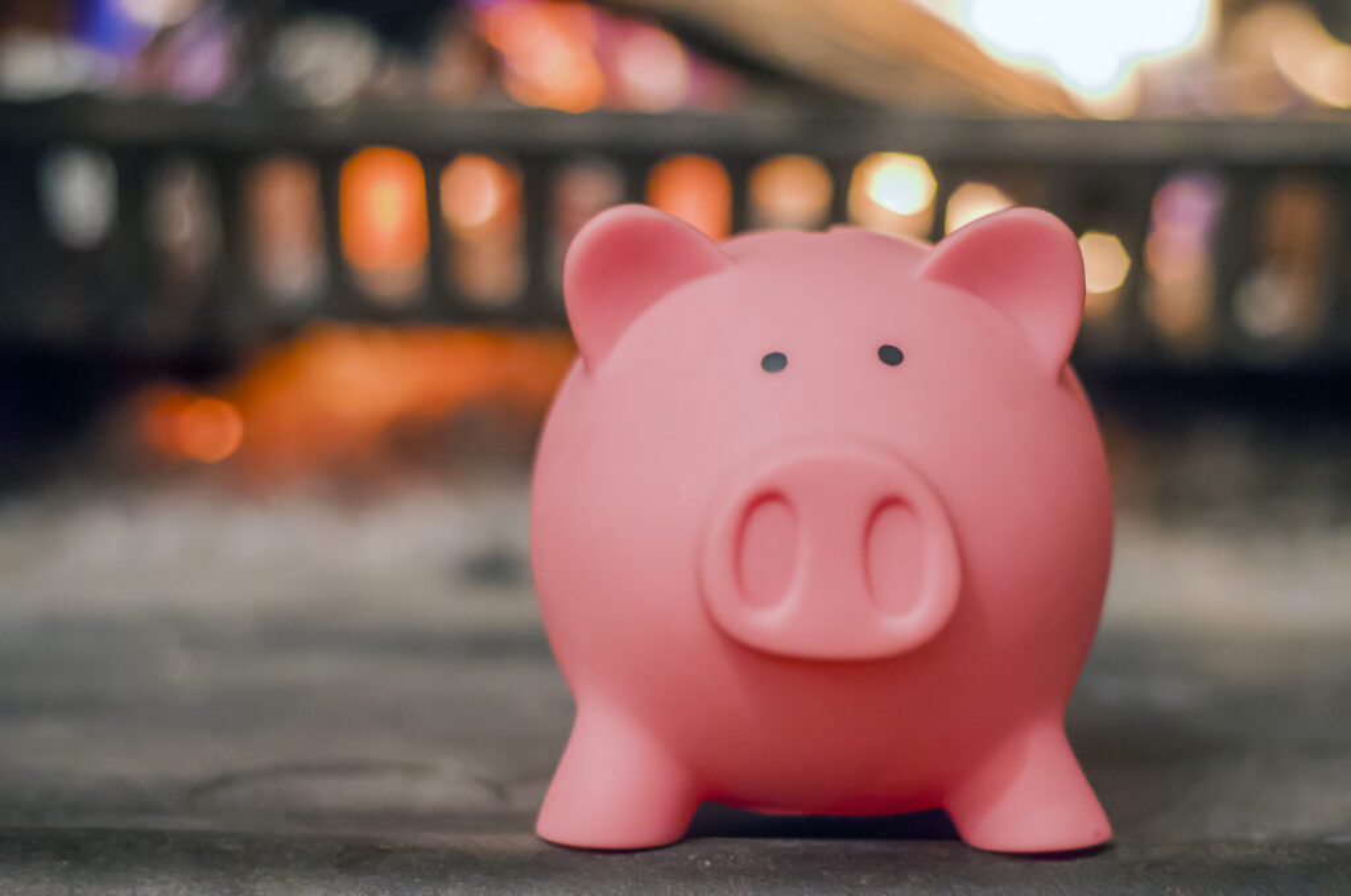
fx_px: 2811
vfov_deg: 18.1
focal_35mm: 75
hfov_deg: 27.0
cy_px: 448
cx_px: 676
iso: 1600
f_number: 2.2
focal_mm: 50
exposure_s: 1/80
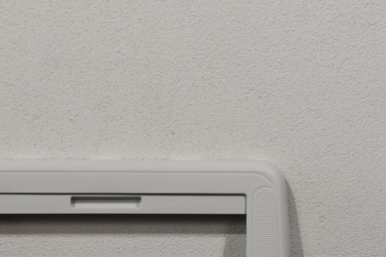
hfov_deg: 17.6
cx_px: 103
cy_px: 357
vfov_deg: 11.5
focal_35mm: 116
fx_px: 1240
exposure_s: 1/125
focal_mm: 23
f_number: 5.6
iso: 320
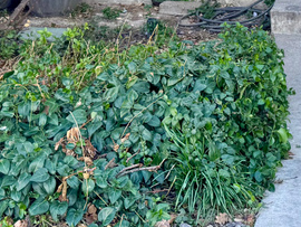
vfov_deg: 14.3
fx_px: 792
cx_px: 205
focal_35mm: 91
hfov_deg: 21.4
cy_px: -183
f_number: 1.78
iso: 80
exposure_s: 1/645
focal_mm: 6.76
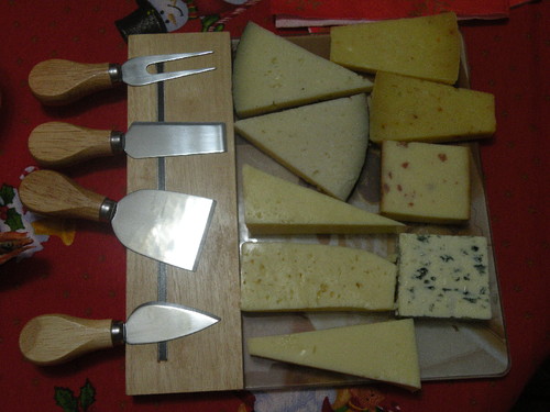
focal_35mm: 42
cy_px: 206
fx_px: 667
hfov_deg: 44.8
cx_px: 275
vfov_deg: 34.3
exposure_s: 1/60
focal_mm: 7.4
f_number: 3.2
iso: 288
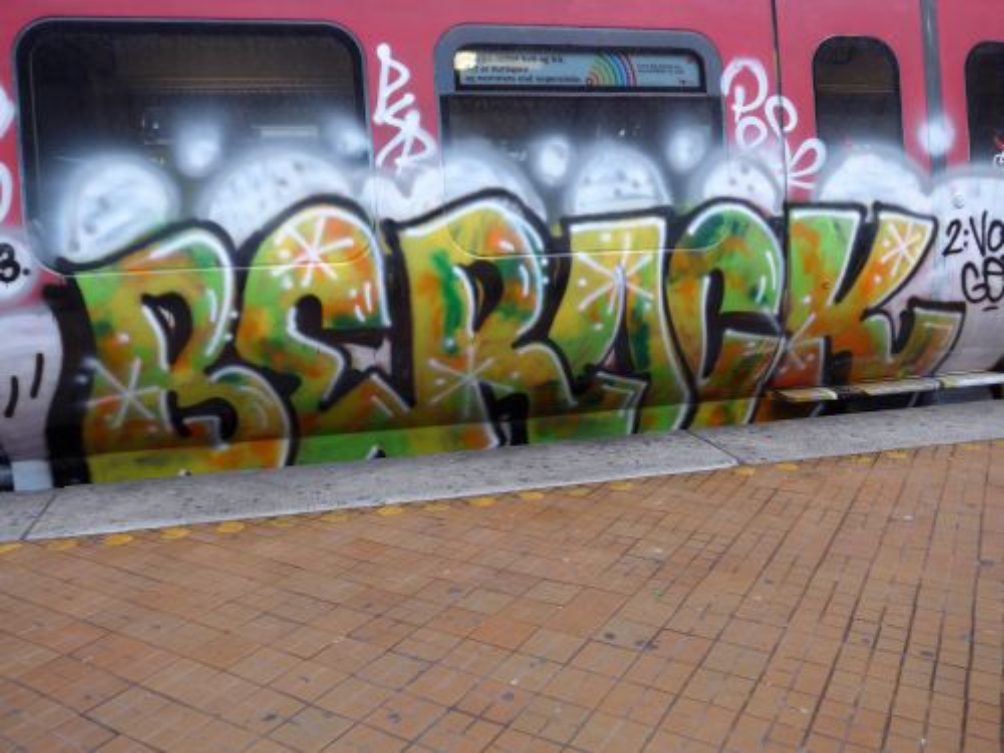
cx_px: 502
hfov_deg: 61.7
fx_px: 841
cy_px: 376
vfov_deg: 48.2
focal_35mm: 29
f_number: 2
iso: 80
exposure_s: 1/100
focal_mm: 6
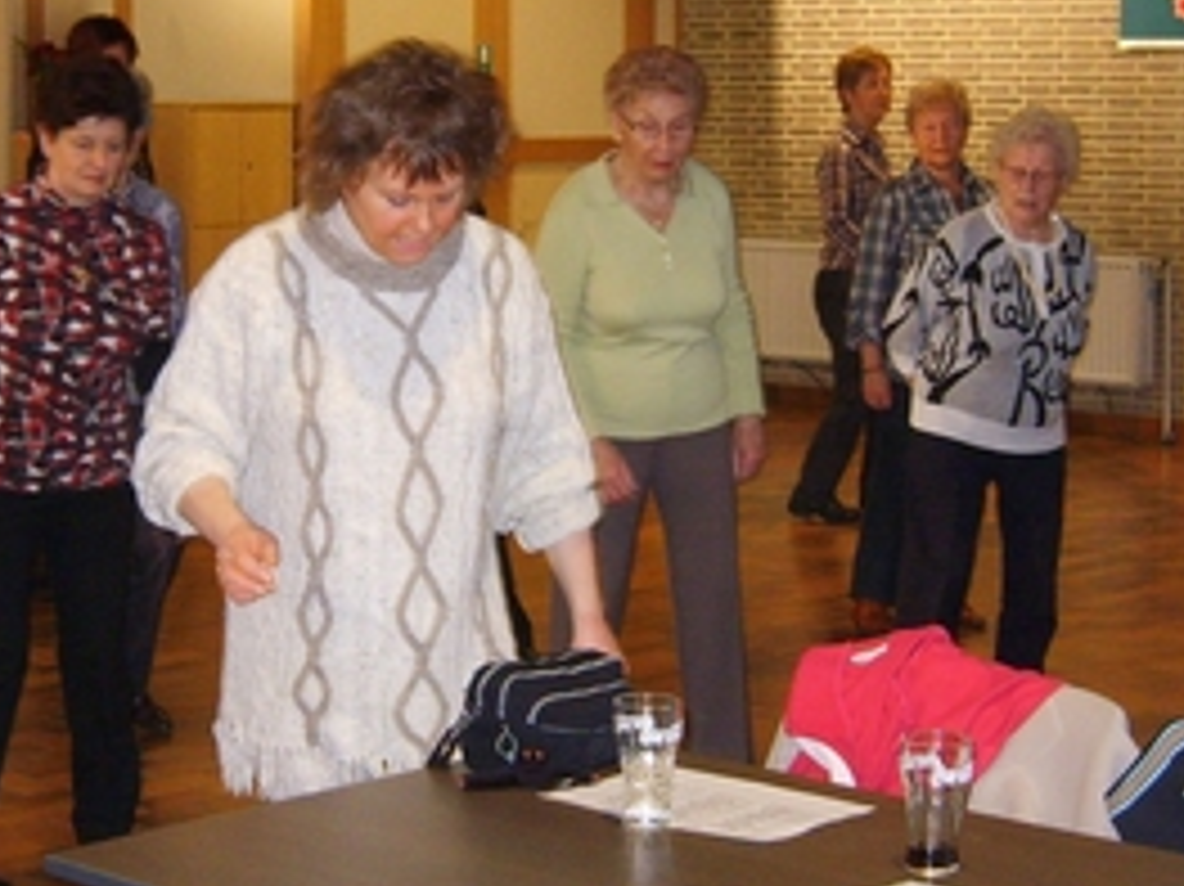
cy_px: 328
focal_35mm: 80
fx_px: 2735
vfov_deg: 18.4
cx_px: 450
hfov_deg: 24.4
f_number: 2.8
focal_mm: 7.4
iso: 235
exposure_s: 1/30
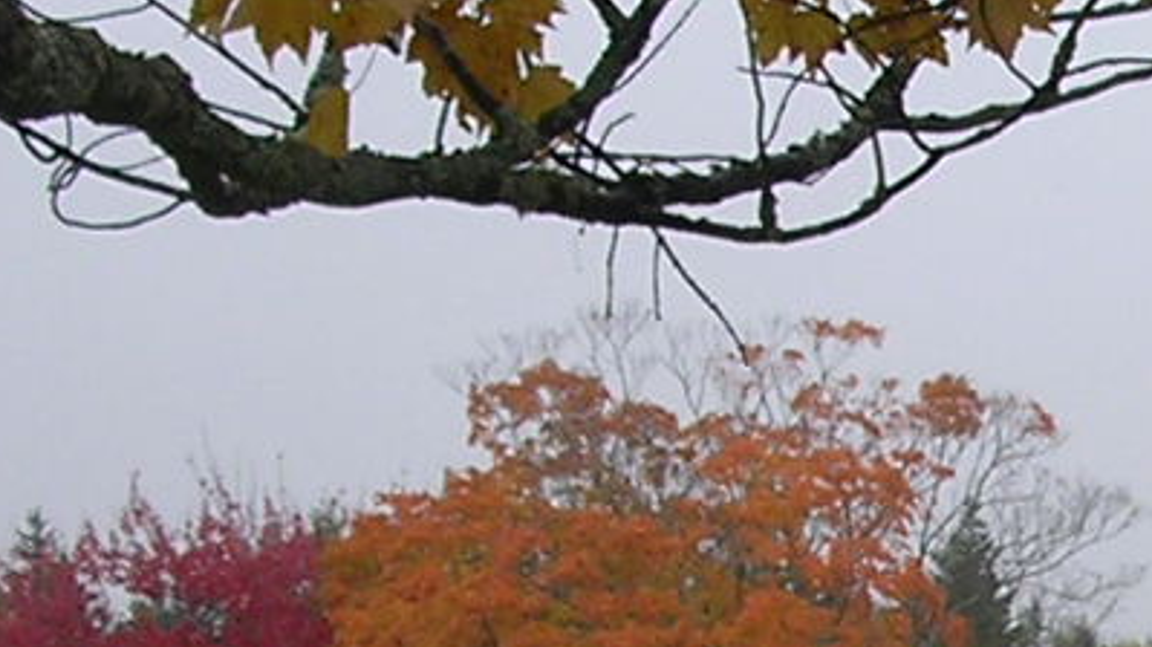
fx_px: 5068
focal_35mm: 166
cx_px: 1510
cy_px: 1037
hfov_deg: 12.5
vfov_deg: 7.2
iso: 100
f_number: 2.8
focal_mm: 5.8
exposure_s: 1/490
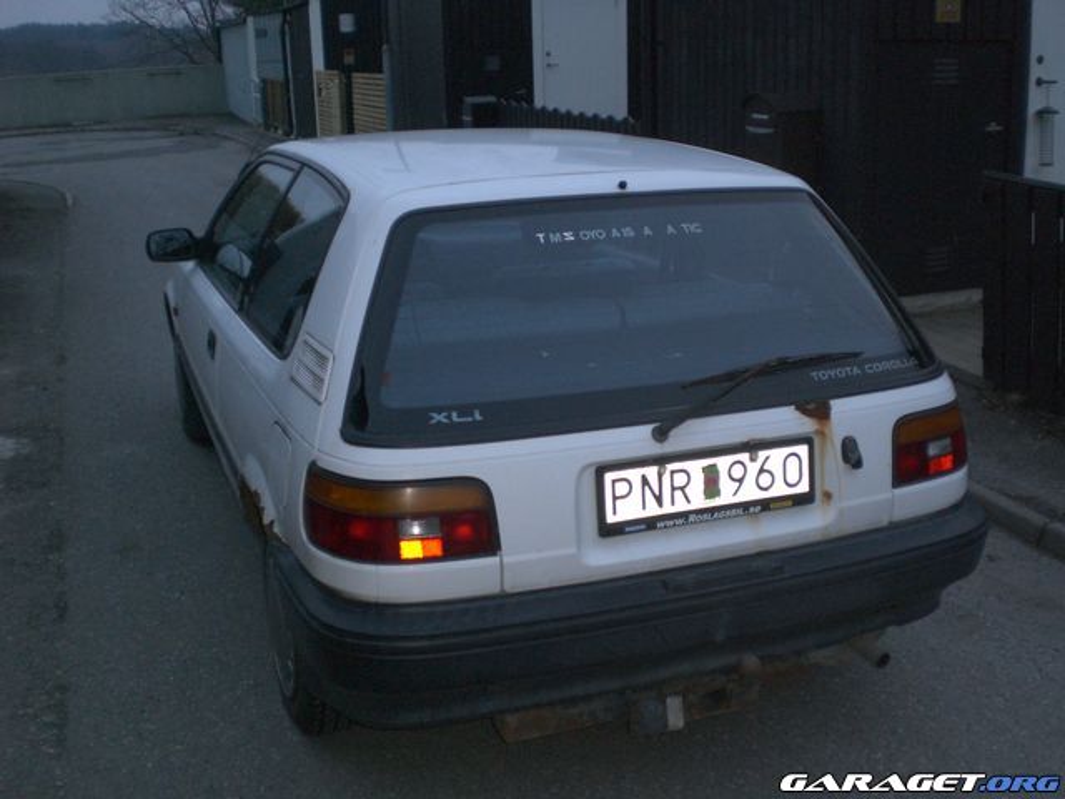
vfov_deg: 37.7
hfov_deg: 49.0
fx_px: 1169
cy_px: 400
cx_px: 532
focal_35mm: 38
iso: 200
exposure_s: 1/60
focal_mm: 6.3
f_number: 3.1
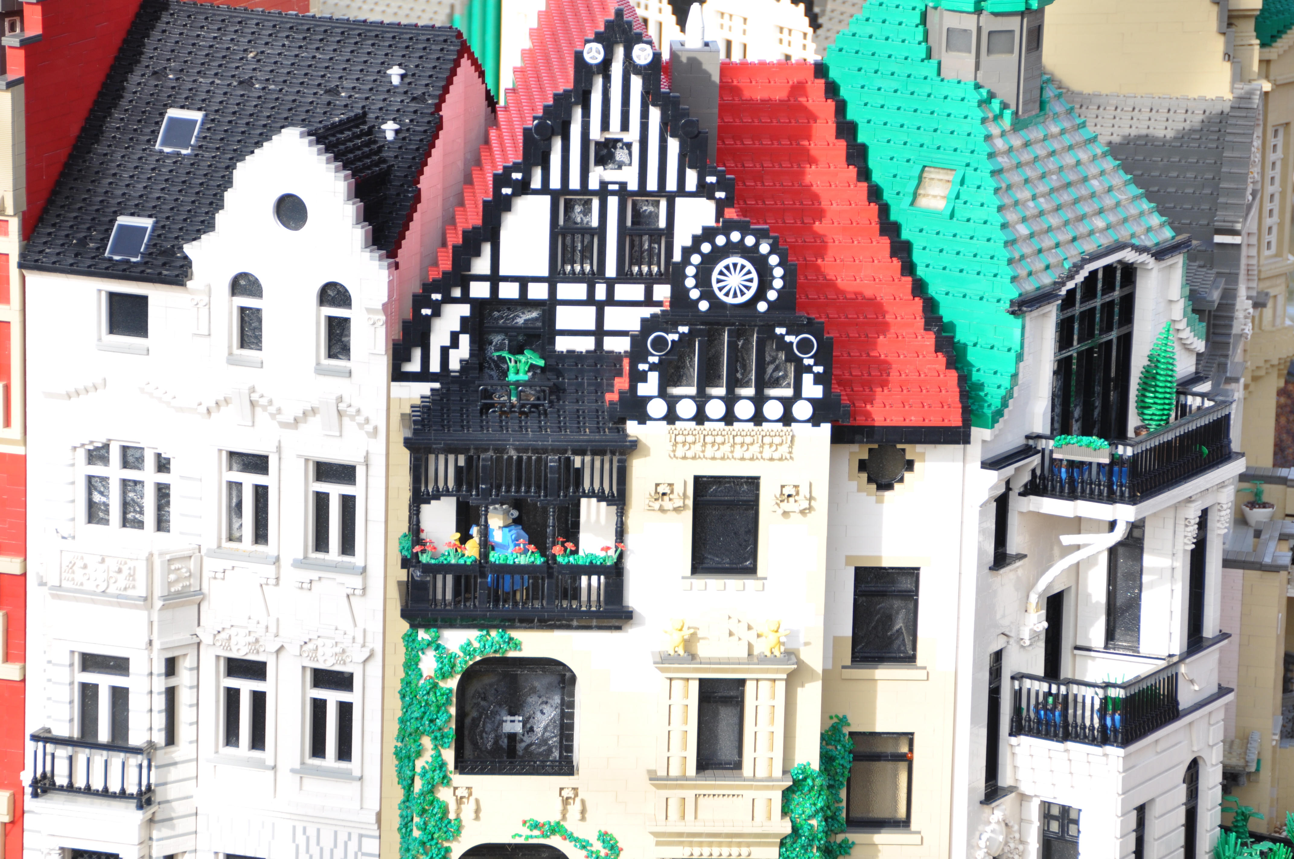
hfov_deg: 12.2
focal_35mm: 168
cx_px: 647
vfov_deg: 8.2
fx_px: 6031
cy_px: 430
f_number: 5.3
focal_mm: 112
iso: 200
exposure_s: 1/200
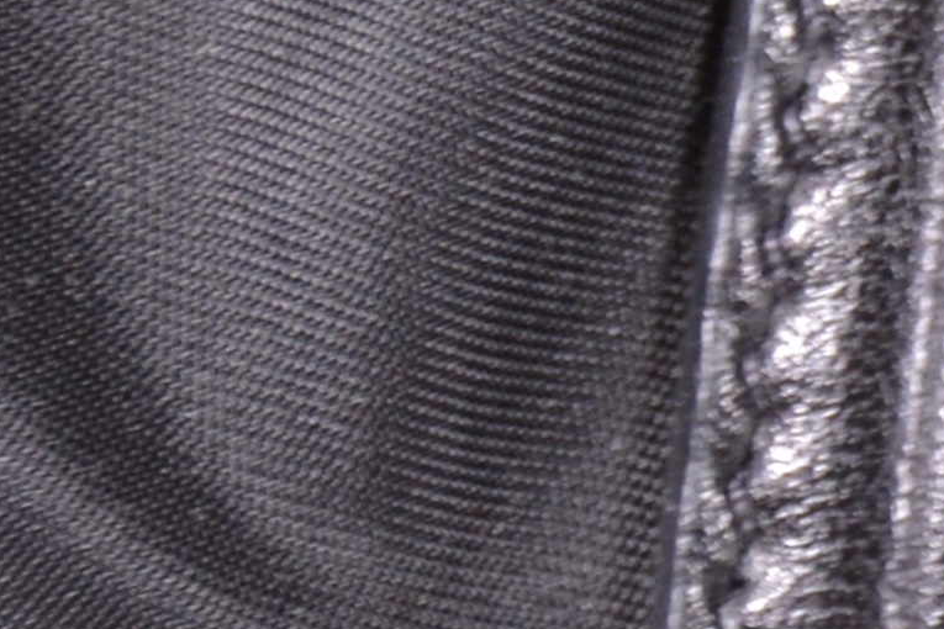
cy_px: -361
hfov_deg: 5.5
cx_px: 2195
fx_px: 9568
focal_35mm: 365
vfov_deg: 3.7
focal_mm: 31
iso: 400
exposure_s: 1/60
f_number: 4.2
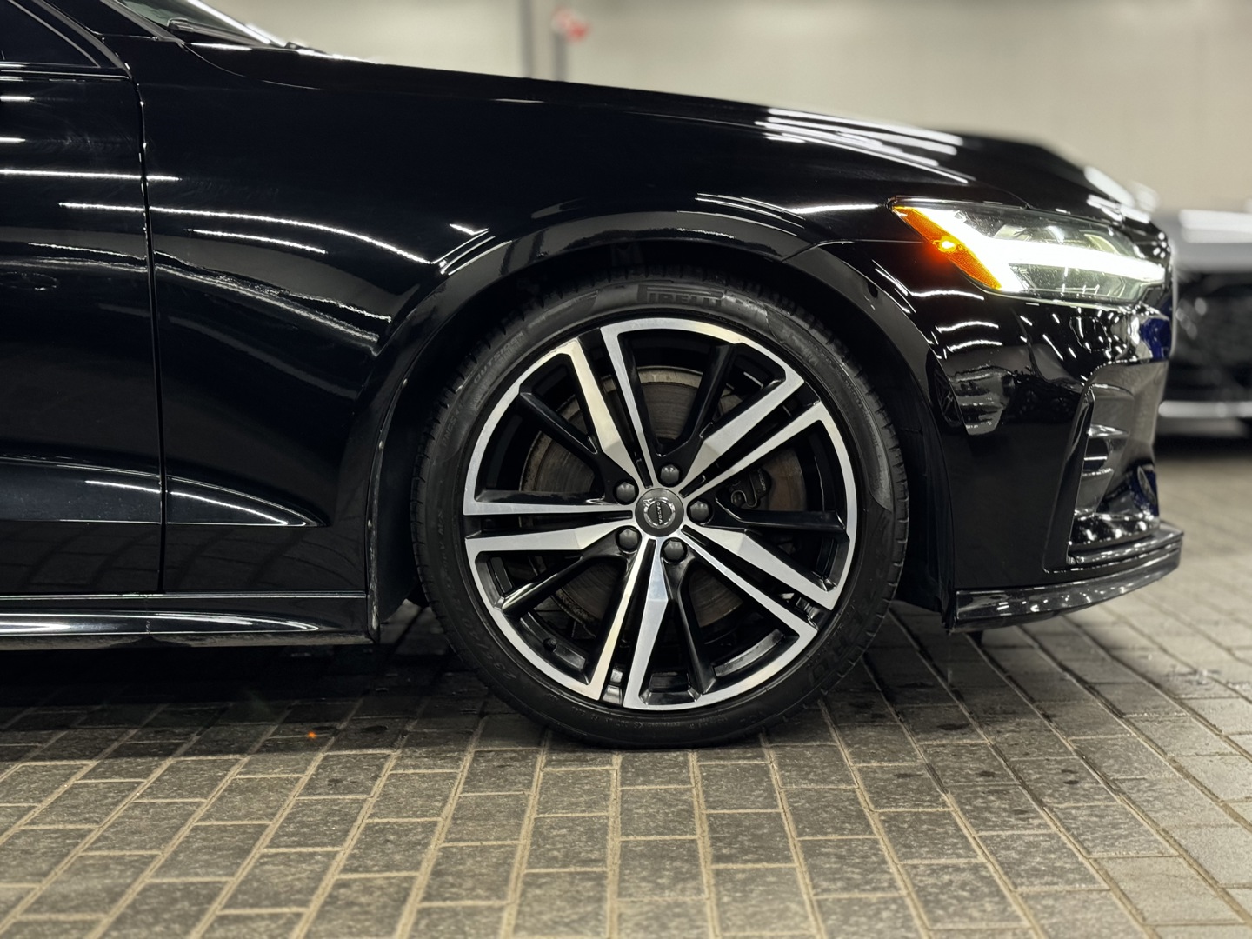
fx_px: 1736
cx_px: 626
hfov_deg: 39.7
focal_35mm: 48
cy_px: 470
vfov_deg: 30.3
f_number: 1.78
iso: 500
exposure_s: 1/39
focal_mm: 6.86
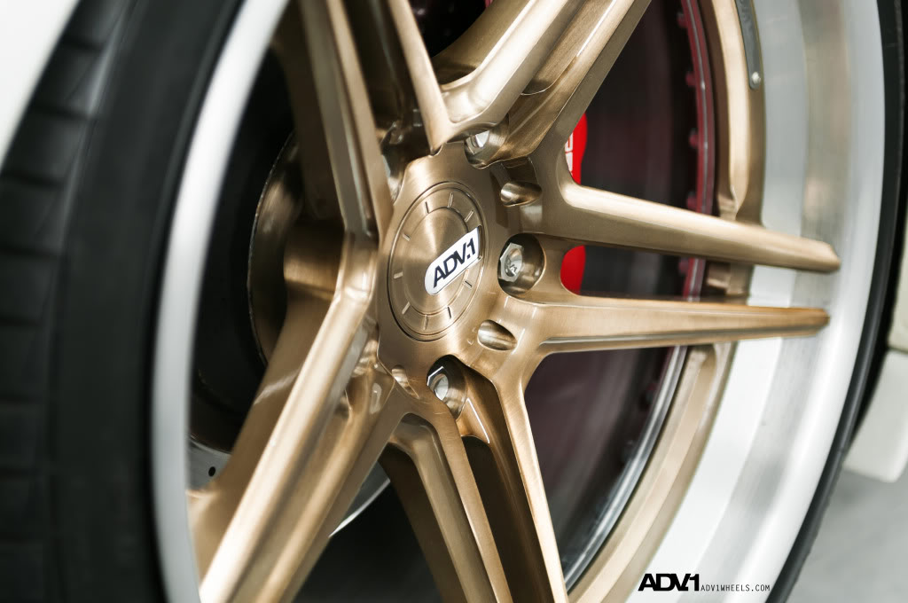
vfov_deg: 13.0
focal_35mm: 105
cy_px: 302
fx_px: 2645
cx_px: 454
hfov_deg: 19.5
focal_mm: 70
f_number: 2.8
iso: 200
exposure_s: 1/30
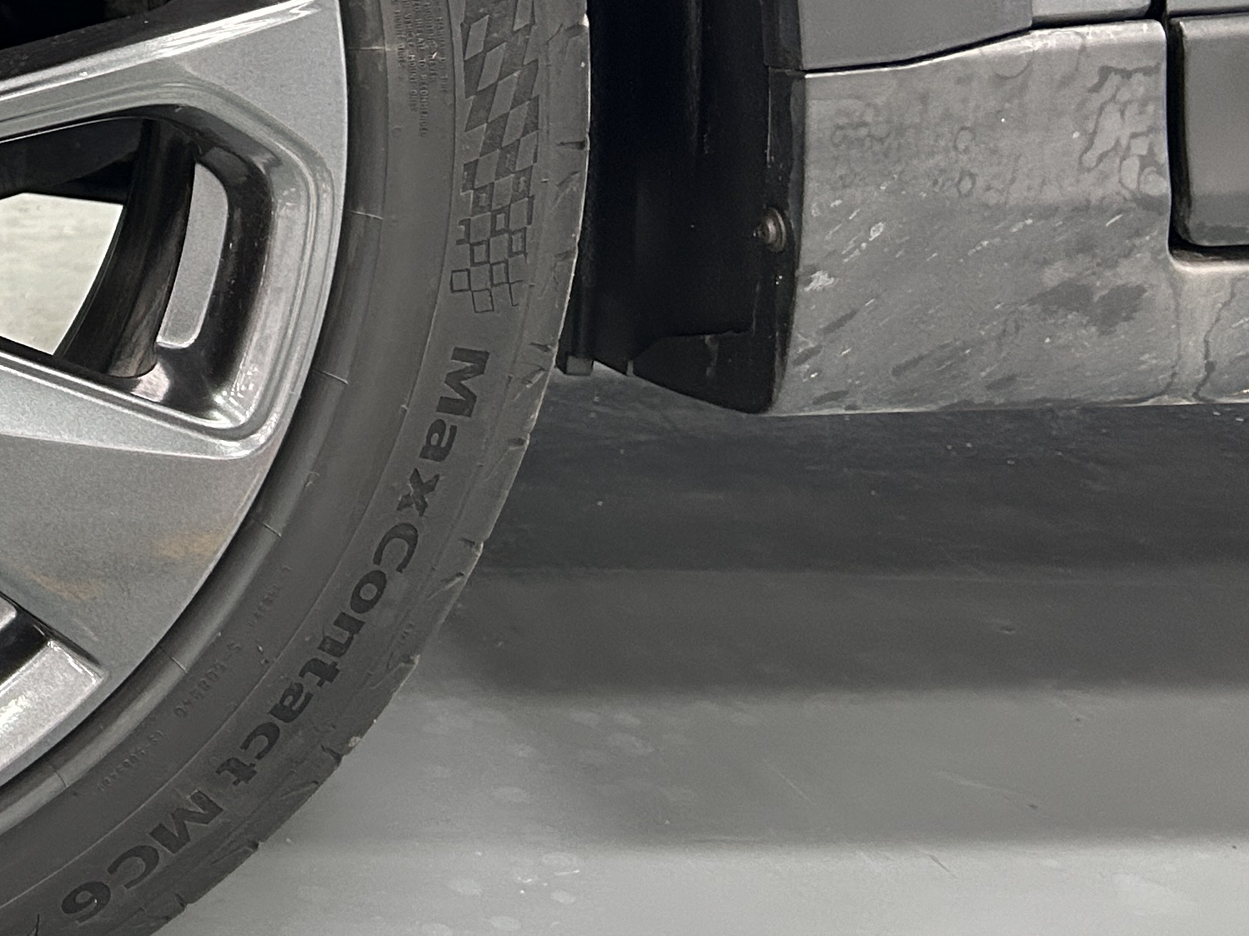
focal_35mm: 70
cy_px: -42
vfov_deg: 20.2
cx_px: -376
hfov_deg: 24.3
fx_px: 2525
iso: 320
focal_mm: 5.7
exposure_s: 1/50
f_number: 1.5
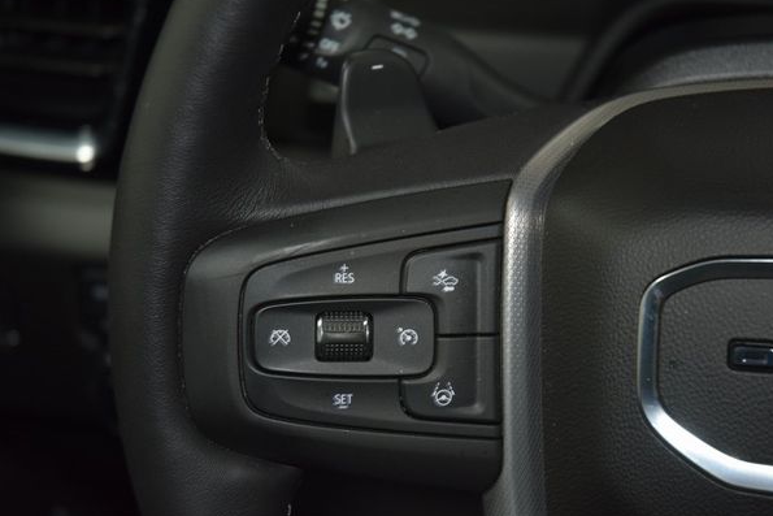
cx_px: 394
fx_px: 2427
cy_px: 268
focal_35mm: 113
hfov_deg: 18.1
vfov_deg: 12.1
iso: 1000
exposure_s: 1/30
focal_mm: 70
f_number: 4.5
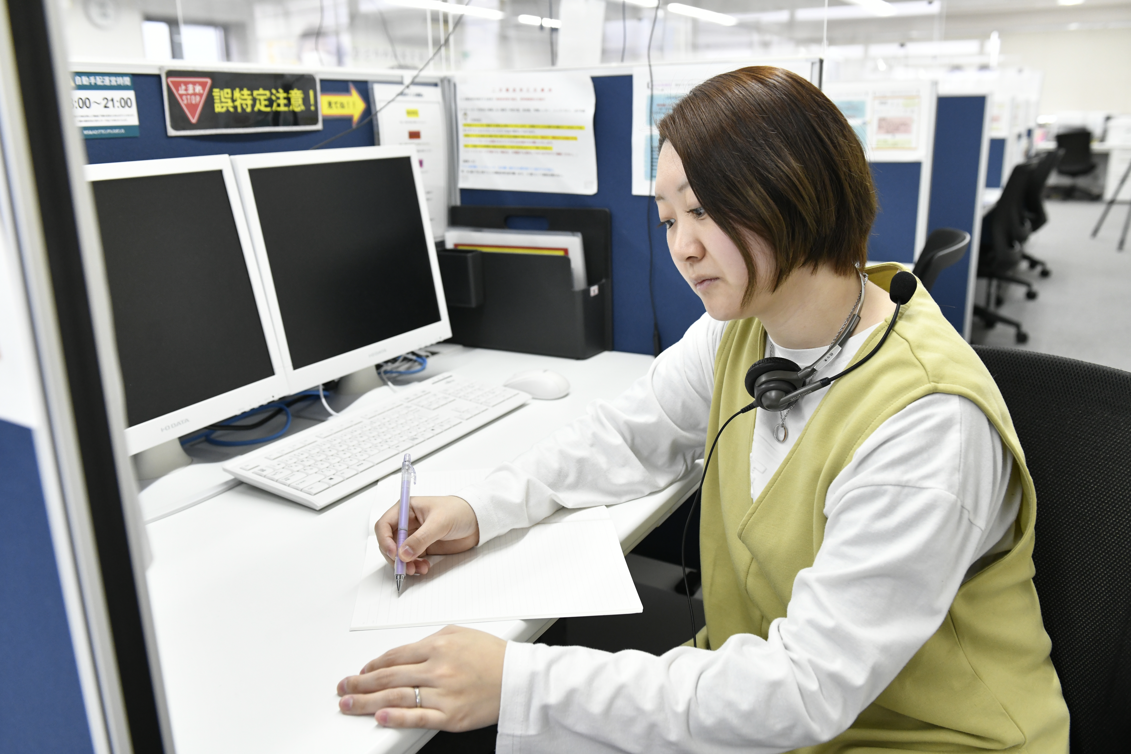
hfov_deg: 60.3
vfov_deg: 42.3
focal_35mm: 31
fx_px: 974
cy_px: 377
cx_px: 566
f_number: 4
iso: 2000
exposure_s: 1/200
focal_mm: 31
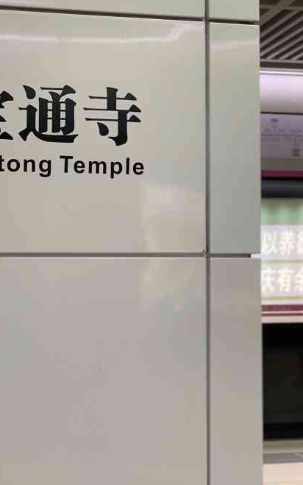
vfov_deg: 26.4
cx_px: 171
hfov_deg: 16.7
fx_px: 1030
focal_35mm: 78
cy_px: 195
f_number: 2.4
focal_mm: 6
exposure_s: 1/50
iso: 80
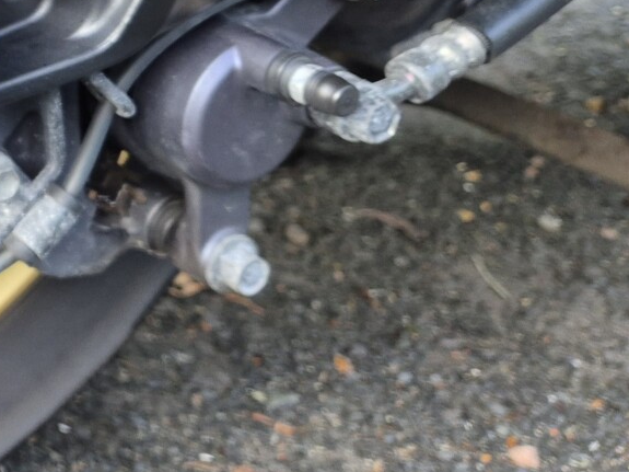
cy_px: -138
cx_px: -462
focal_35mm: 80
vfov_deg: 17.3
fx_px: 1453
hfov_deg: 19.3
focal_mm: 5.4
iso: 160
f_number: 1.8
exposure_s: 1/100
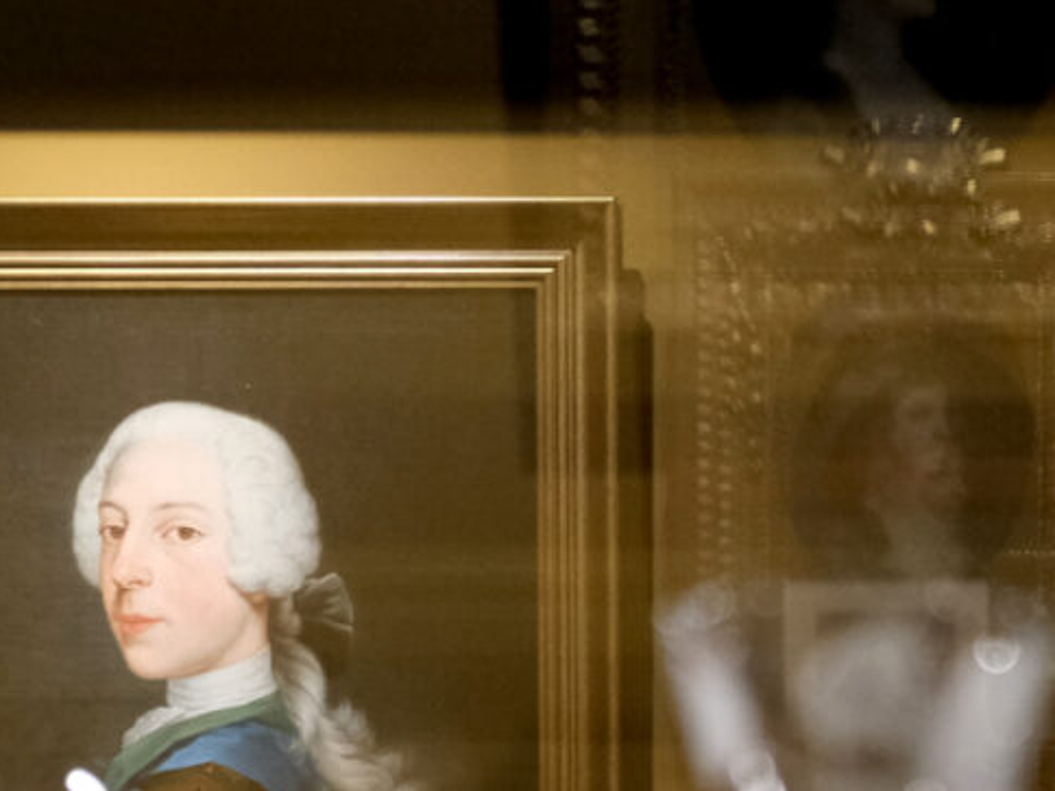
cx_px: 1038
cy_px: 1355
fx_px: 4419
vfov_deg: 9.8
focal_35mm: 145
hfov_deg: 13.4
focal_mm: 25.4
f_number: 3.2
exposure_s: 1/30
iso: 2500
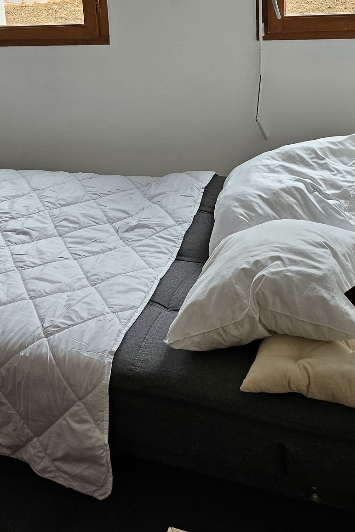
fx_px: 680
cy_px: 132
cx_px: 99
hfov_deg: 28.9
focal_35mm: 46
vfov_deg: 41.5
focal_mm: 5
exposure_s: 1/100
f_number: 1.8
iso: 125
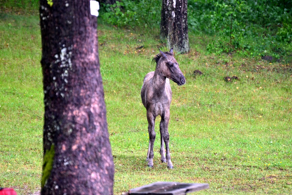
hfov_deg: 6.2
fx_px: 2700
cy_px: 97
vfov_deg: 4.1
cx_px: 145
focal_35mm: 333
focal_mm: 220
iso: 400
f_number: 5.3
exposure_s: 1/60
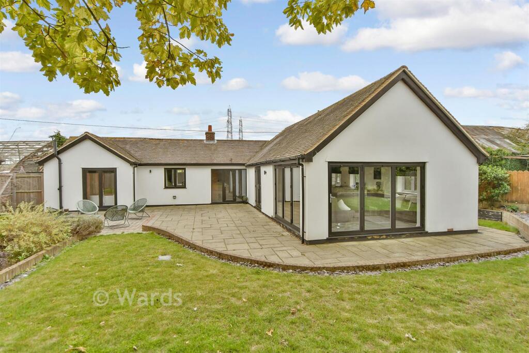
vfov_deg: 67.4
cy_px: 176
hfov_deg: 90.0
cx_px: 264
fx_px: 265
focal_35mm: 18
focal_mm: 12
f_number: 9
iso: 500
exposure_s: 1/320
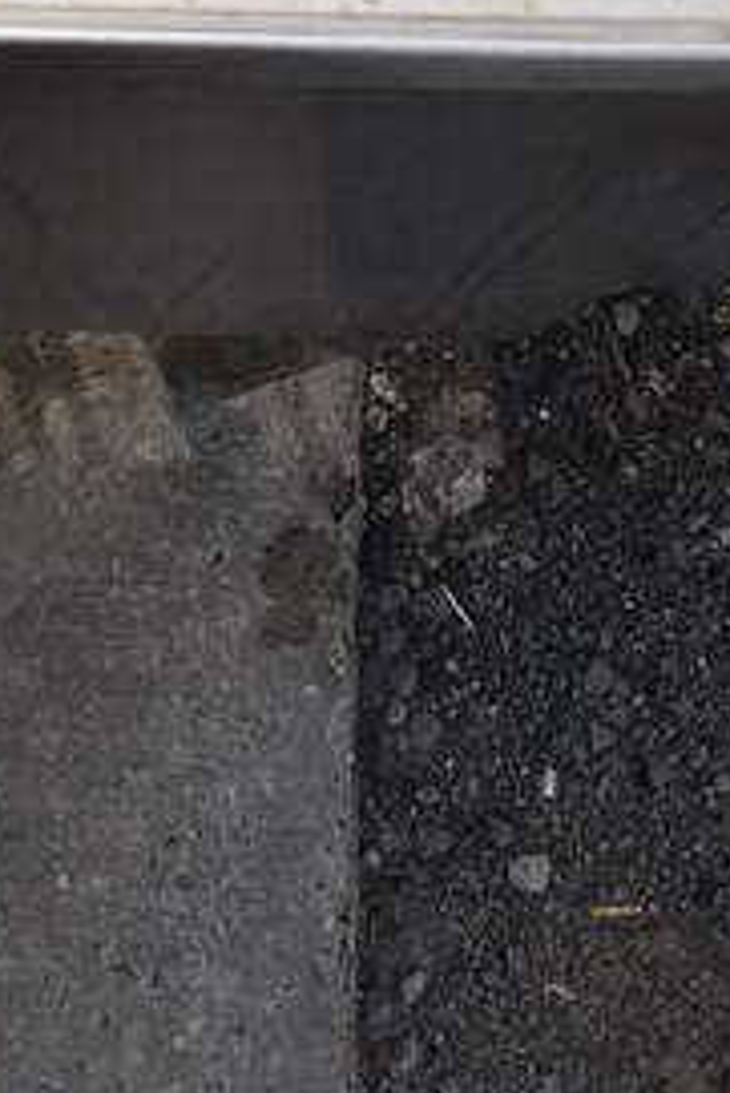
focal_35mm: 91
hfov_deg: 14.6
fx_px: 2764
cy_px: -571
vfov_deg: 19.4
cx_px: -117
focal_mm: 18
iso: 200
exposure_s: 1/320
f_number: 7.1
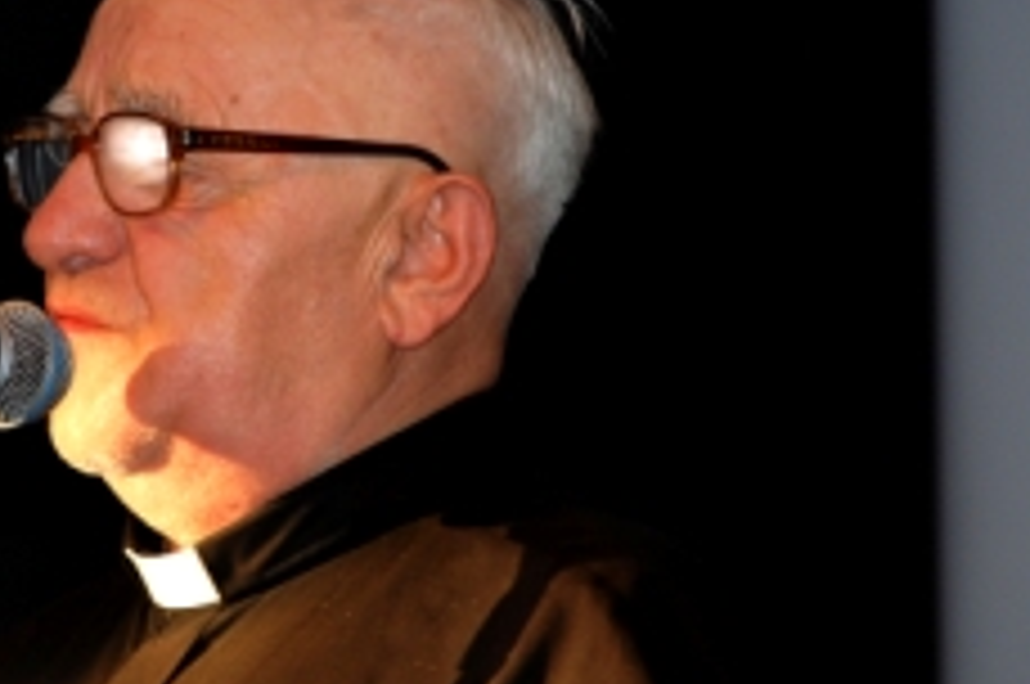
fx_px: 9428
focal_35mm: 330
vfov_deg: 4.2
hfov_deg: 6.2
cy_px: 304
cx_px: 162
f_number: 5.6
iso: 200
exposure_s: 1/60
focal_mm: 112
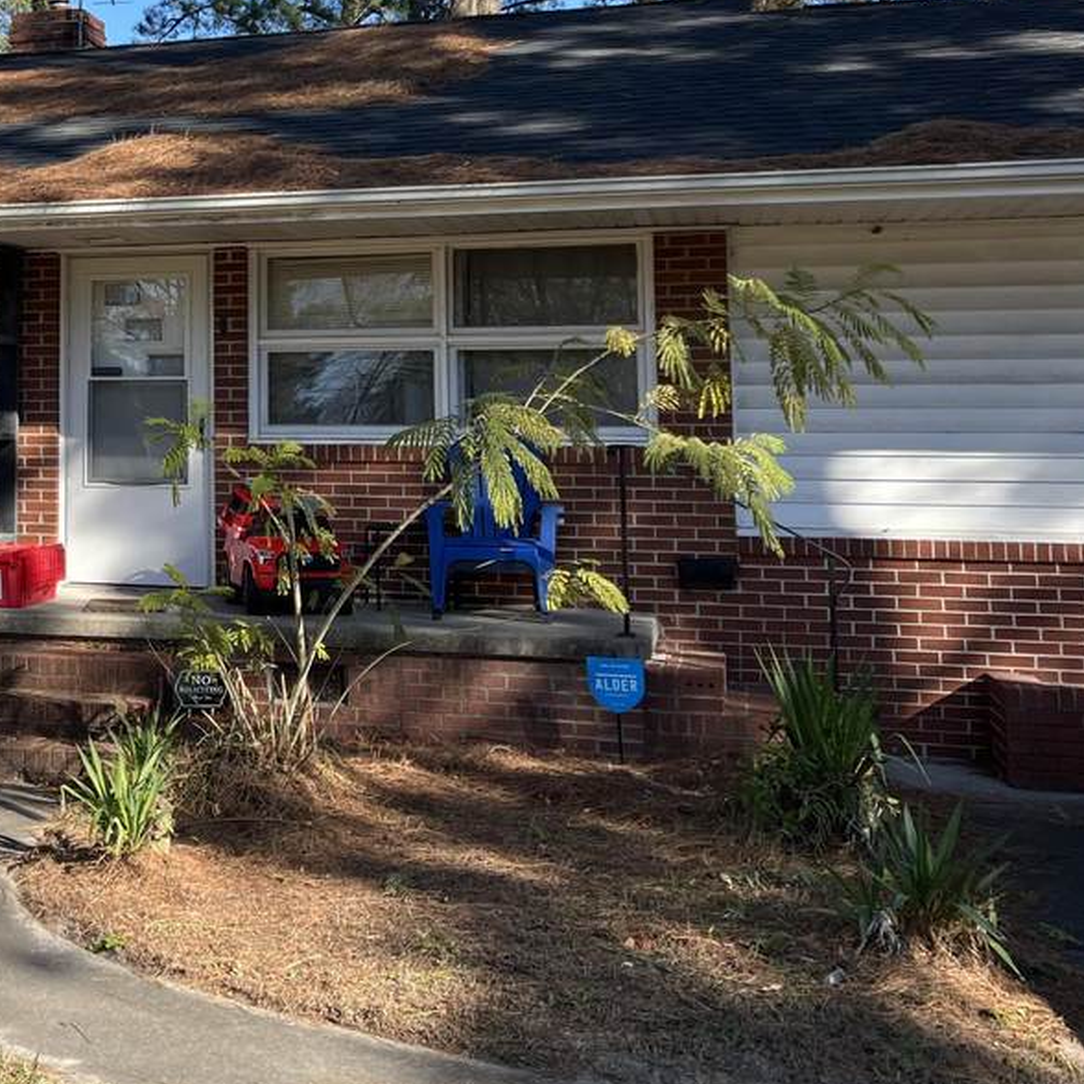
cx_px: 46
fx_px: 1771
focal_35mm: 50
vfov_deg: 33.4
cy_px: 271
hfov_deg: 31.9
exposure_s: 1/1295
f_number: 1.5
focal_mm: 5.7
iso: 50
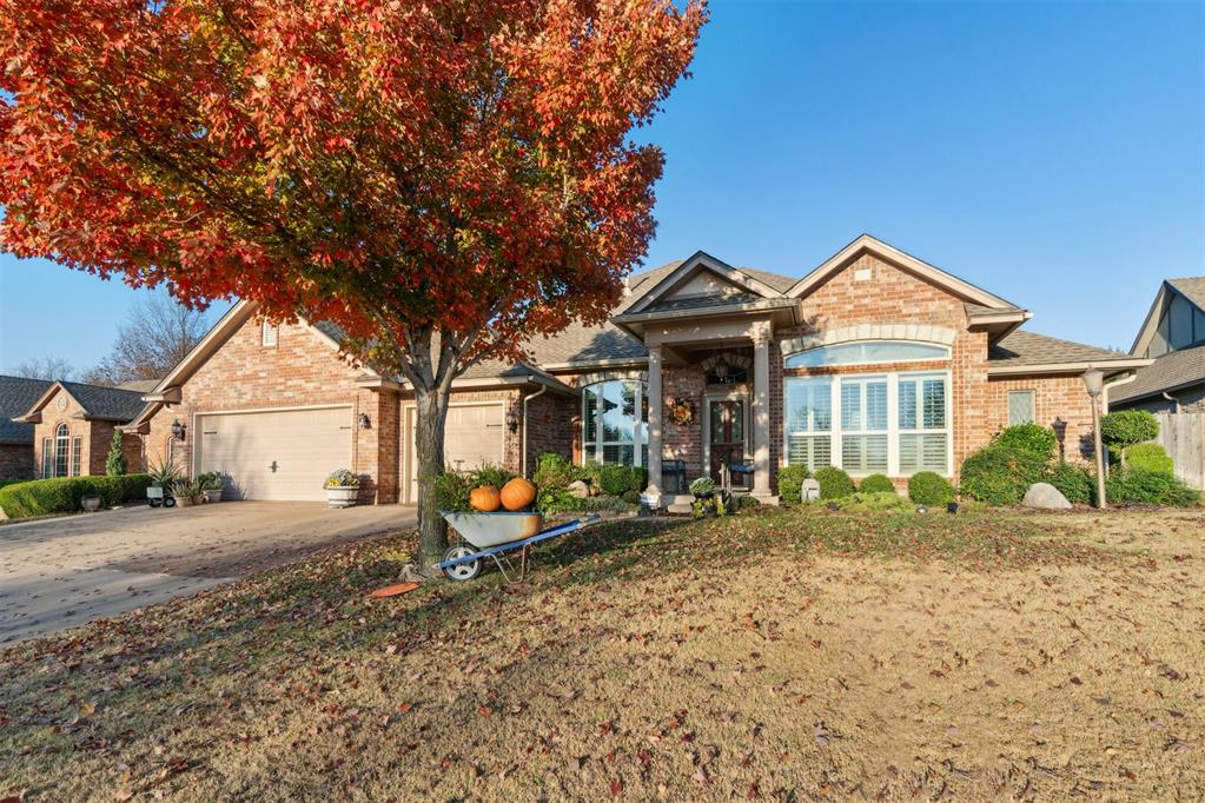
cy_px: 402
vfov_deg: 72.1
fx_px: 552
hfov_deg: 95.0
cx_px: 602
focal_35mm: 16
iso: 100
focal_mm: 11
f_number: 8
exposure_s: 1/320
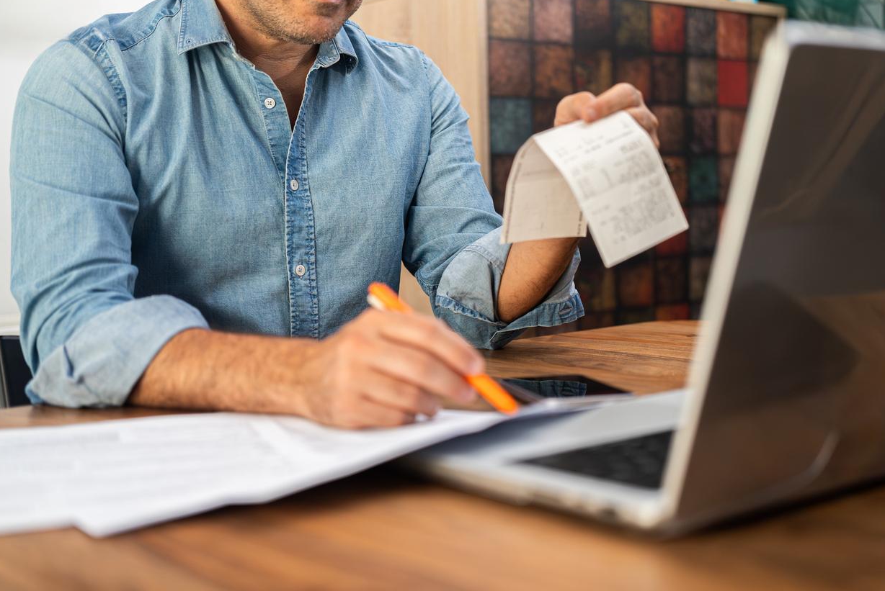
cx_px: 445
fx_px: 1255
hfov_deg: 38.9
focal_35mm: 51
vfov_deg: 26.5
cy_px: 293
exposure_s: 1/160
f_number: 2.5
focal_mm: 50
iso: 1000
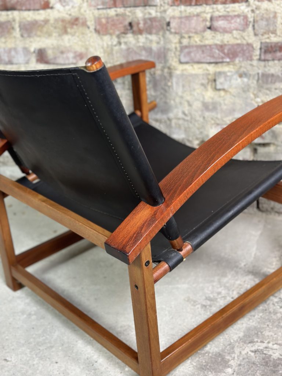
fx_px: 521
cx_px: 141
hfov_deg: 30.3
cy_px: 188
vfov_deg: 39.7
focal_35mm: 48
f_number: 1.78
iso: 200
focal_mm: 6.86
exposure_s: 1/50
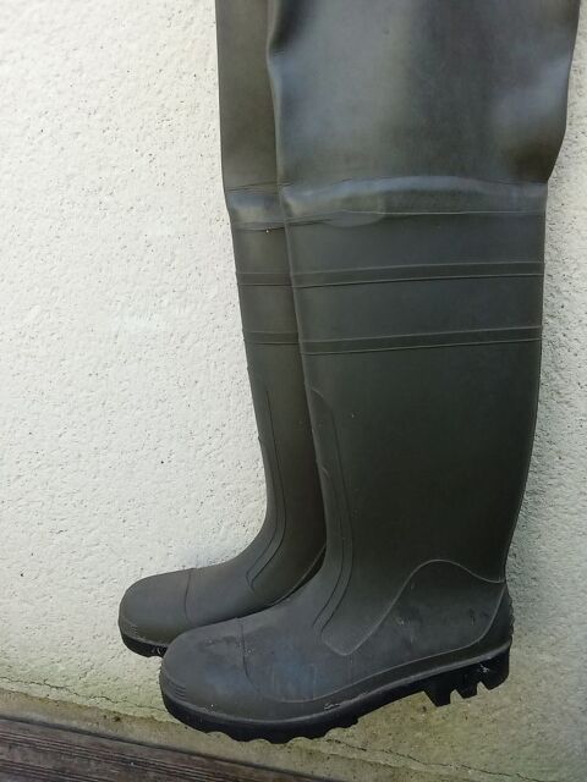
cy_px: 391
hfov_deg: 54.9
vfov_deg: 69.4
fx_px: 565
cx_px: 294
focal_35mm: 25
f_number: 2
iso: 117
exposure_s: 1/132
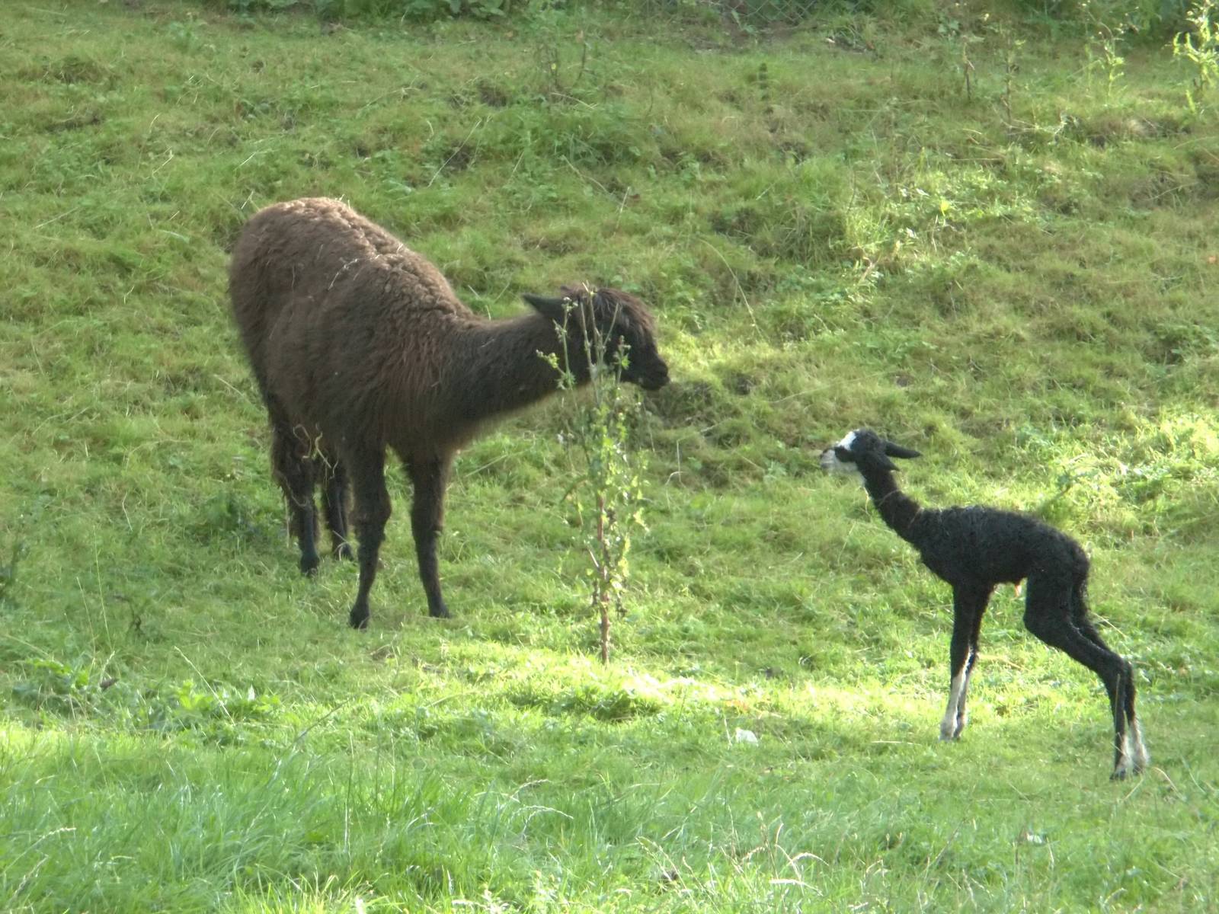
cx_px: 610
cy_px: 457
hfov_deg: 12.0
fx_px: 5810
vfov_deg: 9.0
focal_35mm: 165
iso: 320
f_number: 5.9
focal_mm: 29.5
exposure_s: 1/160
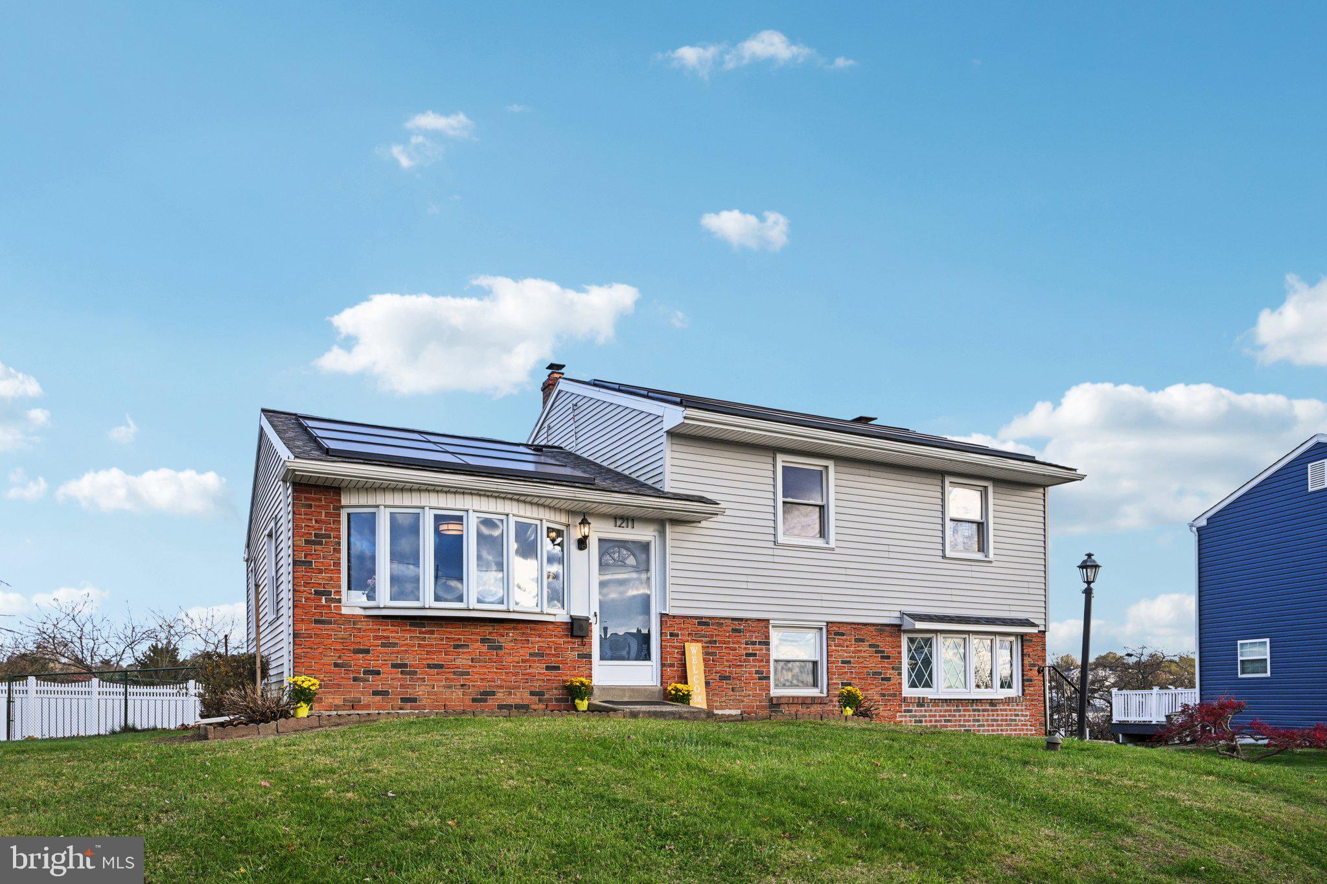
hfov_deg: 76.1
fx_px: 848
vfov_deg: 55.1
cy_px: 442
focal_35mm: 23
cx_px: 664
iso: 800
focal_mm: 23
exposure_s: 1/400
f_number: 8
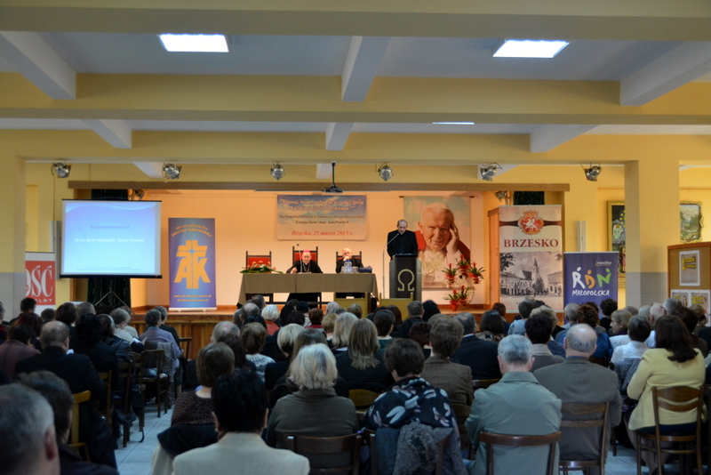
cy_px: 238
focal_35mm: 48
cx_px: 356
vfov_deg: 28.1
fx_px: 948
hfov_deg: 41.1
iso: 1600
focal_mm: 32
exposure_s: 1/60
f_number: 4
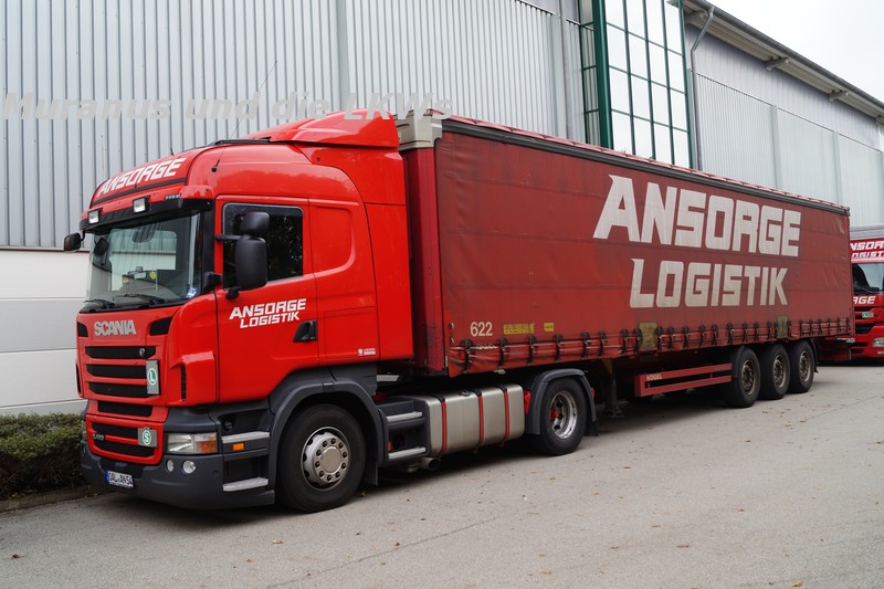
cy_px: 294
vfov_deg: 40.0
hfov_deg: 57.2
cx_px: 442
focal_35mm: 33
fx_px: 810
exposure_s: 1/100
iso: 100
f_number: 6.3
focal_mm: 22
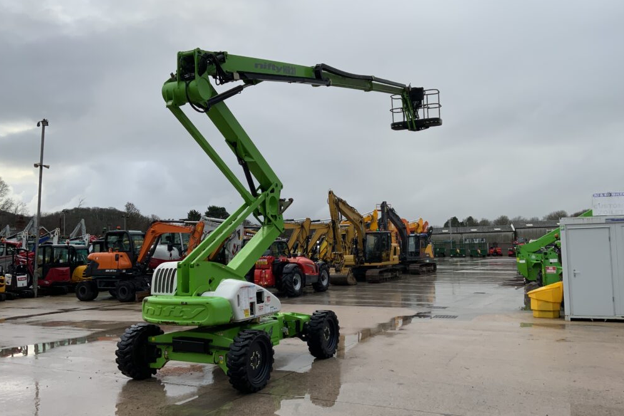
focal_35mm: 31
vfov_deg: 42.3
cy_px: 215
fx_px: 537
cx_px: 313
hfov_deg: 60.3
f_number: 1.8
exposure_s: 1/509
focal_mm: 3
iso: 16
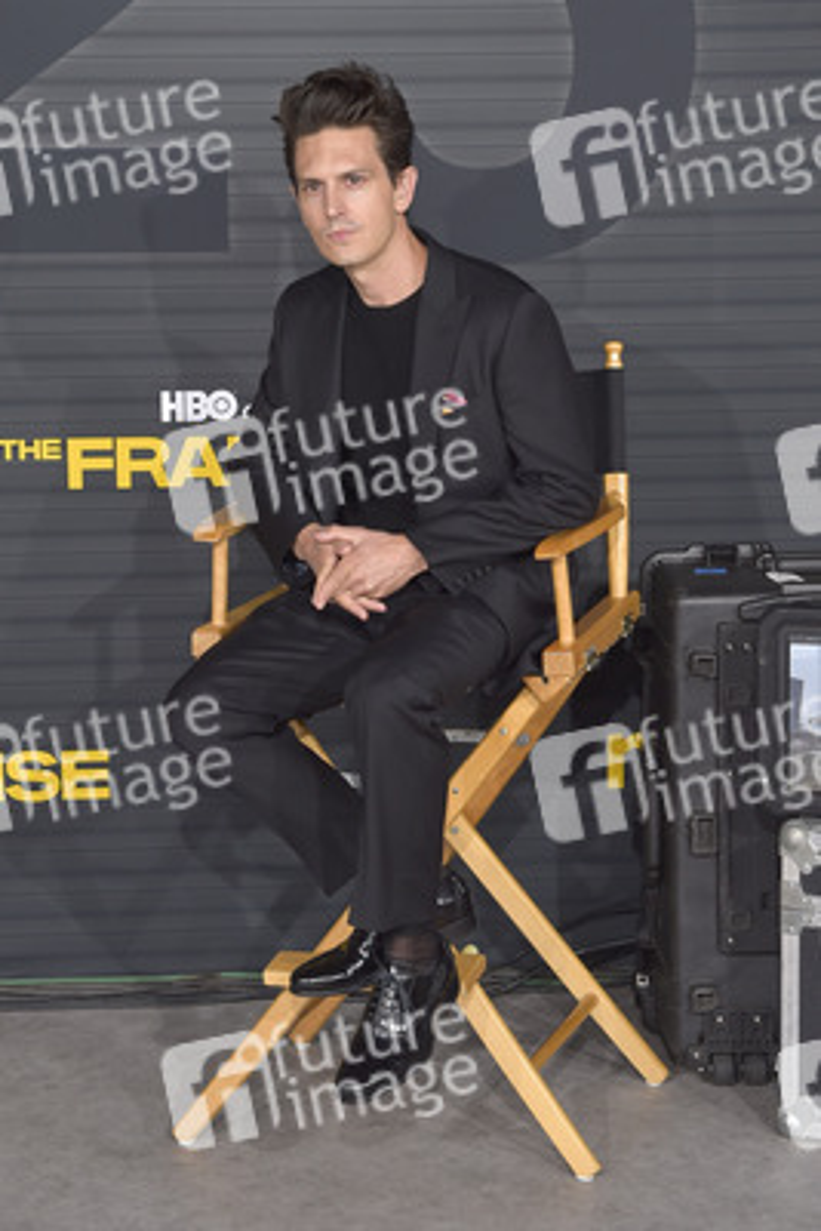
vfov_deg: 30.9
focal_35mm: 65
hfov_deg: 20.9
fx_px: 2221
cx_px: 410
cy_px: 616
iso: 320
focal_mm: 65
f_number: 6.3
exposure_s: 1/250
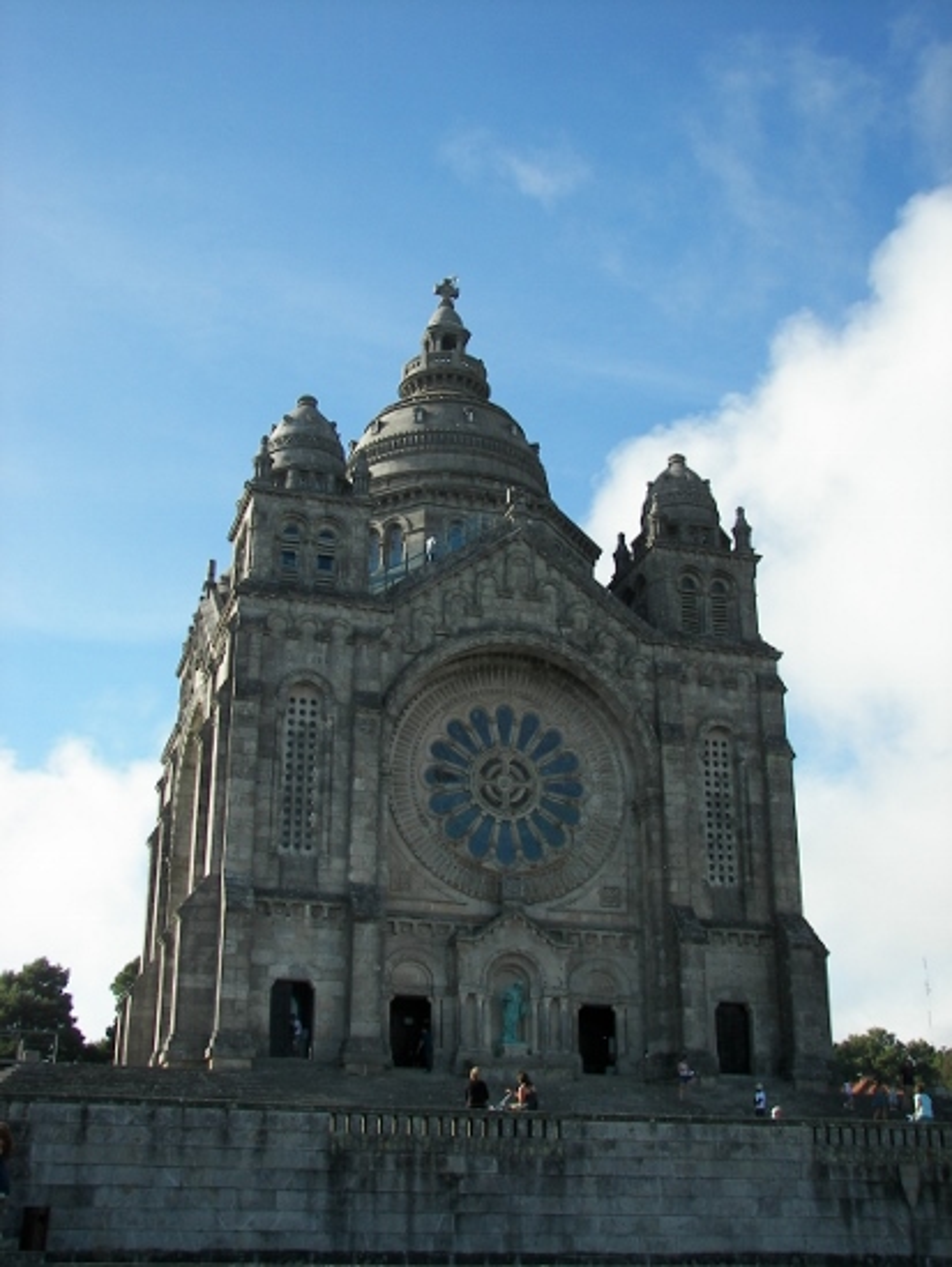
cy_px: 634
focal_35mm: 44
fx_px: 1612
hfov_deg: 32.9
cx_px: 476
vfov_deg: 42.9
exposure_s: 1/640
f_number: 2.8
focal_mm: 7.3
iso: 50
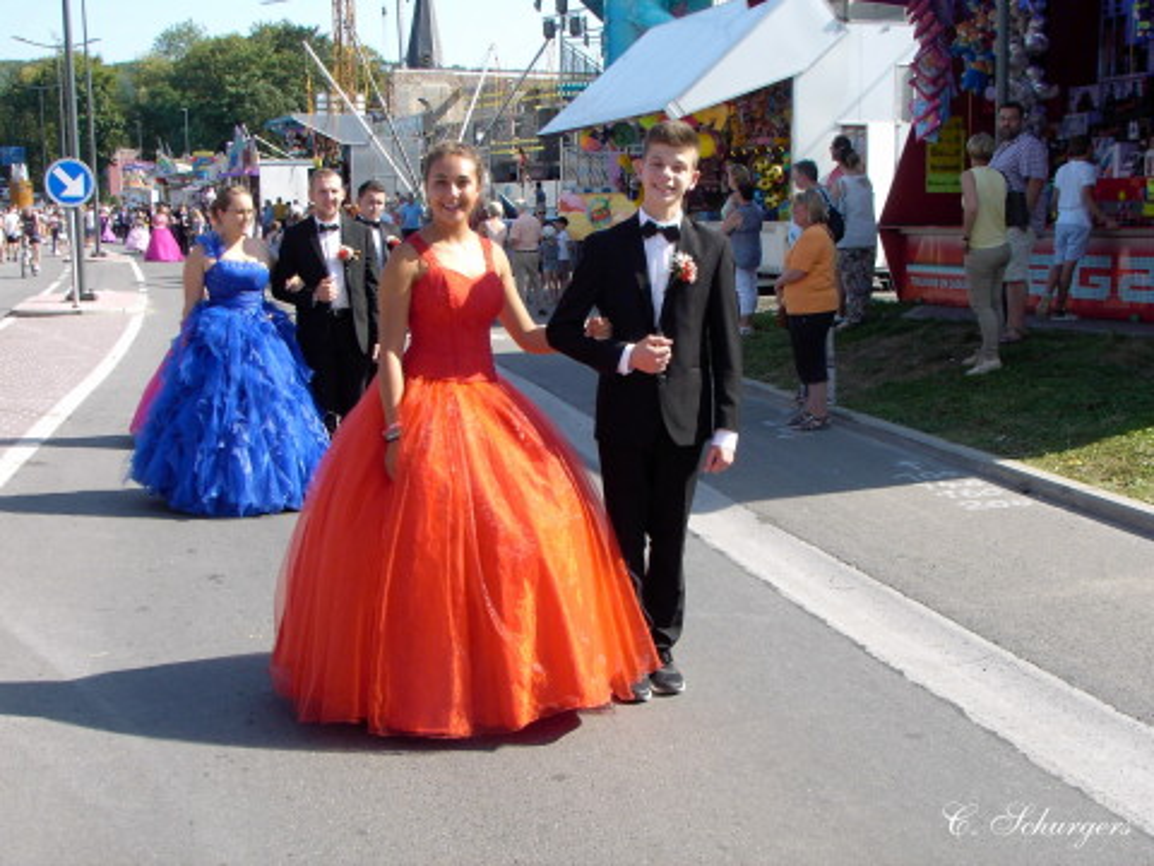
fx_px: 1634
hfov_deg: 38.9
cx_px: 577
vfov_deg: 29.7
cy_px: 433
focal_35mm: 49
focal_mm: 7.5
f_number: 4.5
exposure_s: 1/200
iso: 70
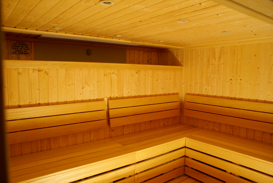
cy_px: 92
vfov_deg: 48.0
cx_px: 136
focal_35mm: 27
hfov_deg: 67.3
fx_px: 205
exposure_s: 1/13
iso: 400
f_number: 5.6
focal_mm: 18
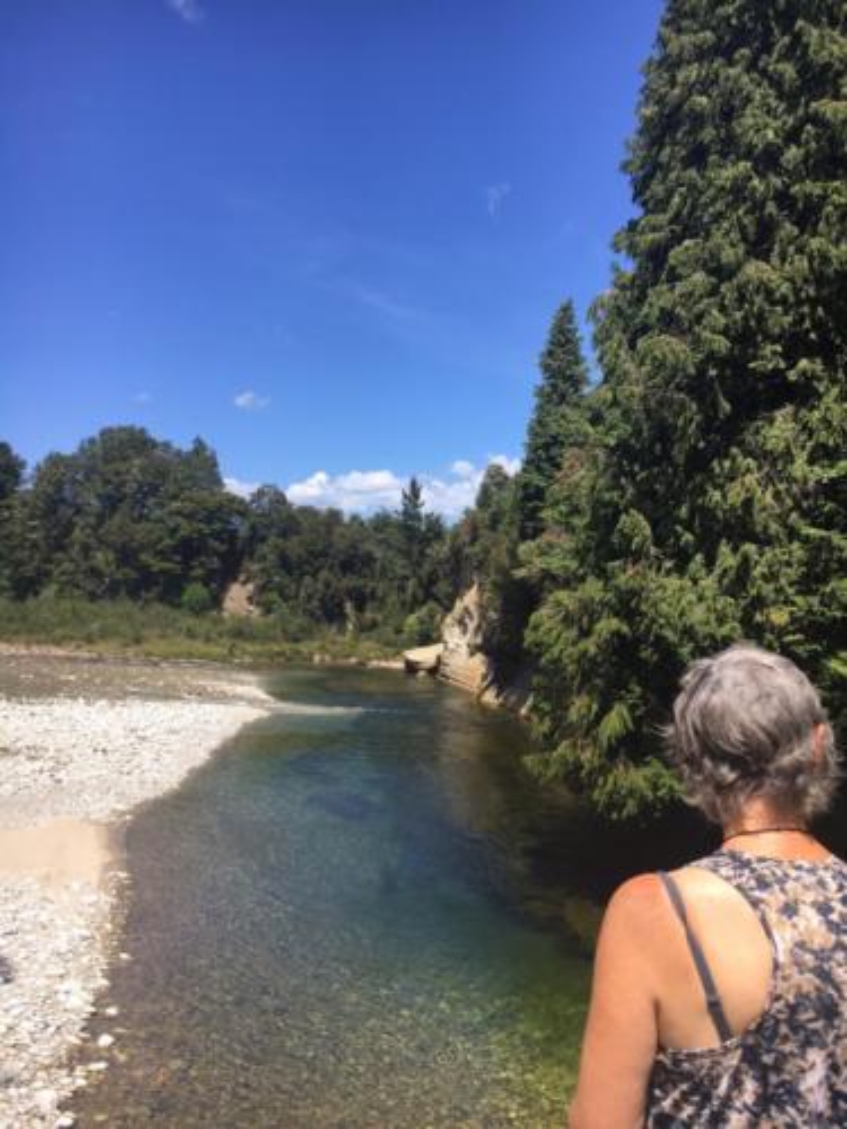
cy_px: 564
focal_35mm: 29
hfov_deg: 48.2
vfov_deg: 61.7
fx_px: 946
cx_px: 424
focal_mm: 4.15
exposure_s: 1/1241
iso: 25
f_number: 2.2
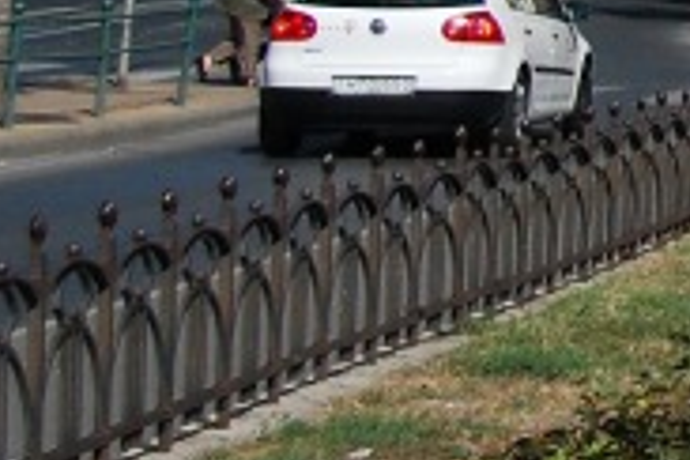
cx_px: 1900
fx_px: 4178
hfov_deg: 8.3
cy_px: -601
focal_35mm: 218
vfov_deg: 6.1
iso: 800
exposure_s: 1/2000
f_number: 6.3
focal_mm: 26
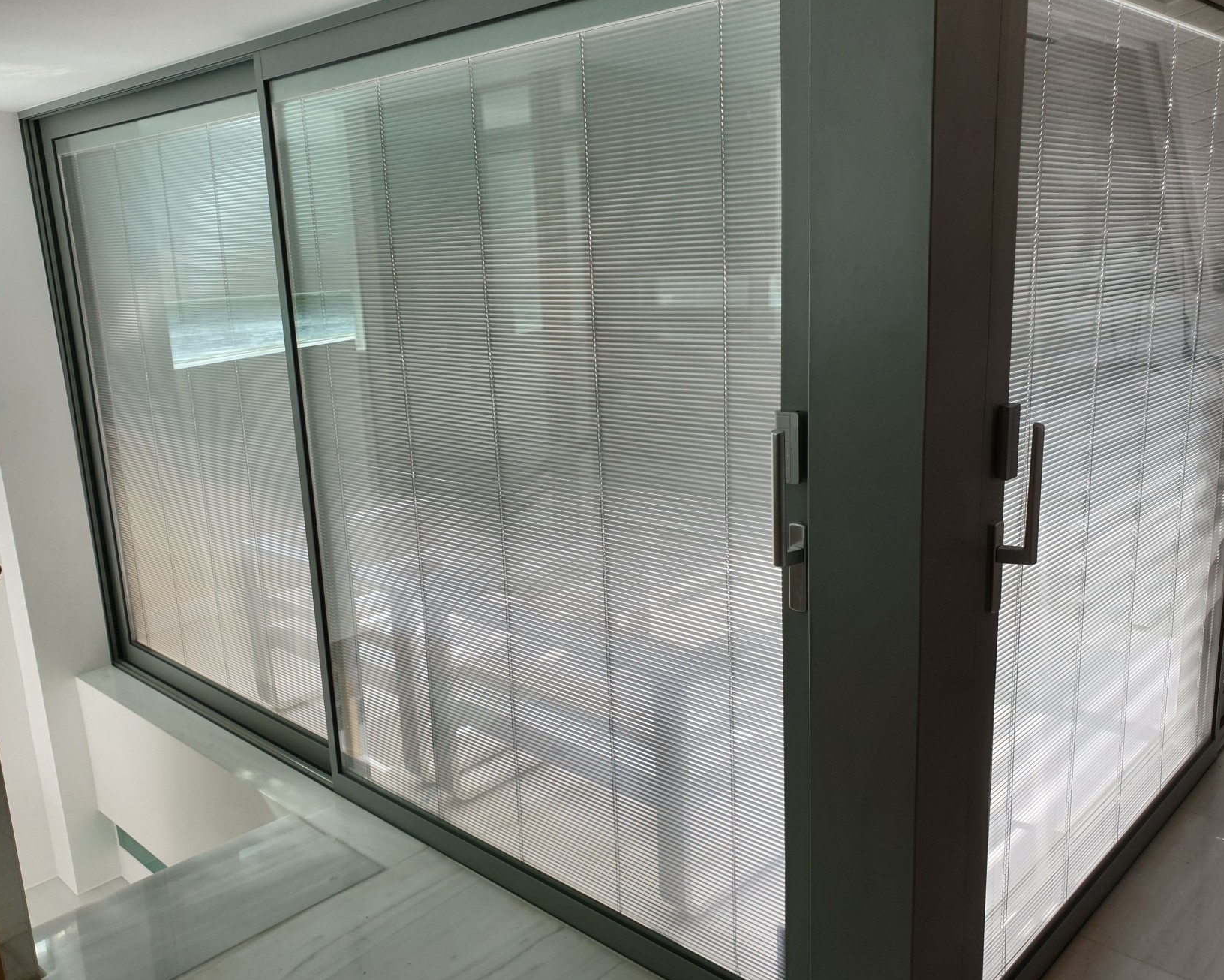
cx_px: 588
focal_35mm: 28
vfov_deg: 51.5
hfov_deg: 62.2
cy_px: 480
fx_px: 1014
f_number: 2.4
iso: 50
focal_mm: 4.3
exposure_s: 1/138
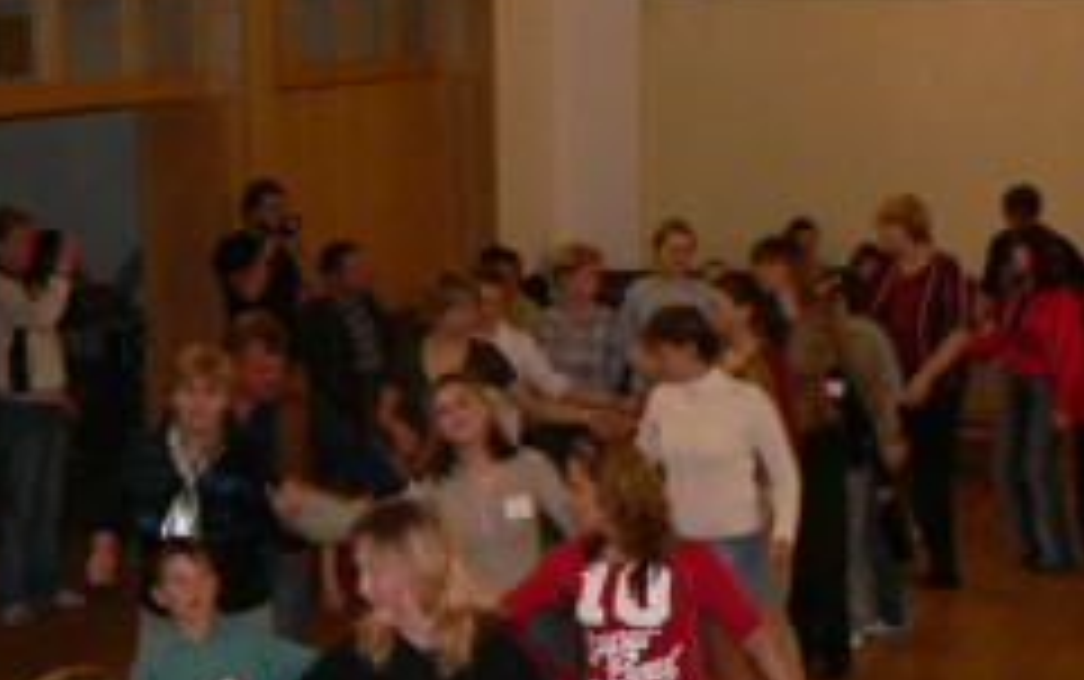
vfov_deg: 13.8
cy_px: 450
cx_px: 643
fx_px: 2809
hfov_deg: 21.8
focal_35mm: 95
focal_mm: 6
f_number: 2.8
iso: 200
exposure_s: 1/60
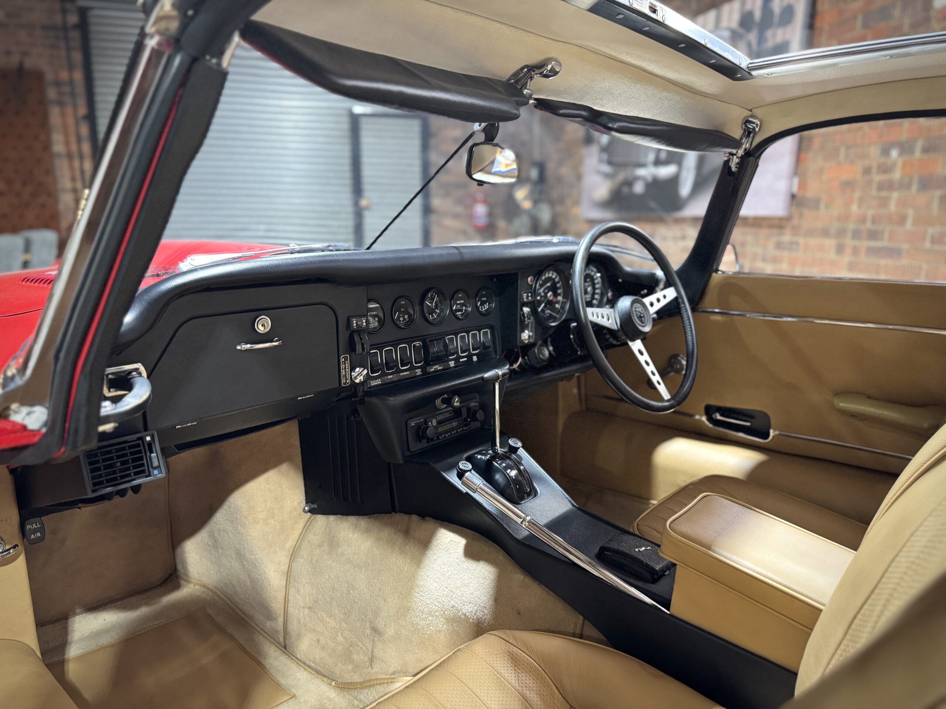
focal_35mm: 24
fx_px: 656
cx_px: 473
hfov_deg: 71.6
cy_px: 354
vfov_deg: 56.8
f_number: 1.78
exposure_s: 1/33
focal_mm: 6.76
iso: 640
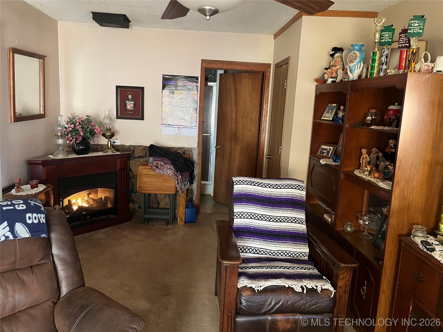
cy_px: 166
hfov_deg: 67.3
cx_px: 222
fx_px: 333
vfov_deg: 53.1
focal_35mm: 26
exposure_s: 1/40
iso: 640
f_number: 1.6
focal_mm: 5.1
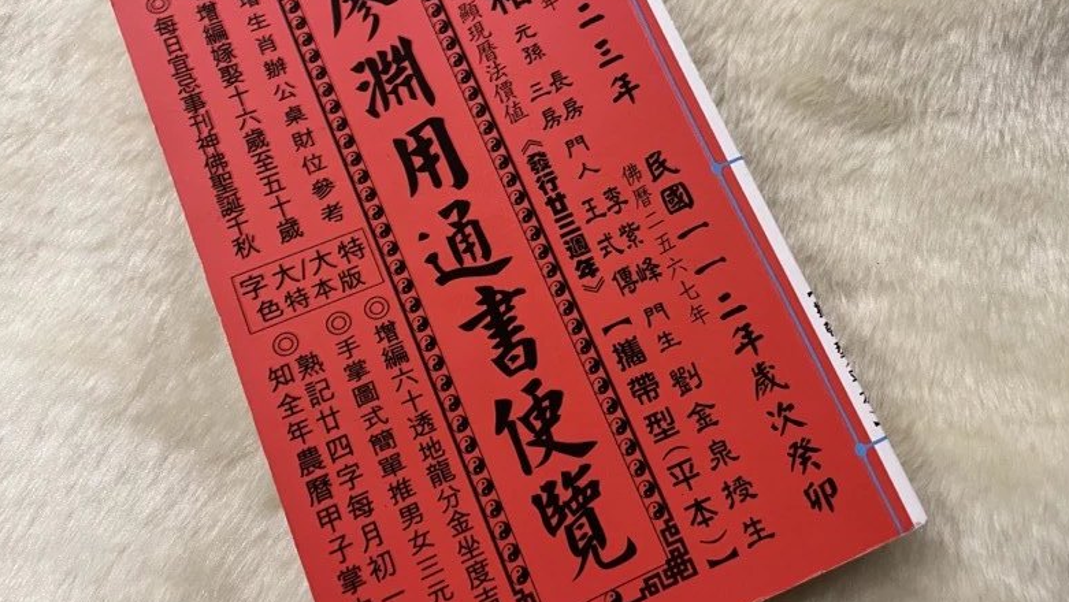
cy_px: 231
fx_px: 822
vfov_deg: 40.0
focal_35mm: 29
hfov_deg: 66.0
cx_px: 539
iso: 250
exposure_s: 1/60
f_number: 1.6
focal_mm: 4.2
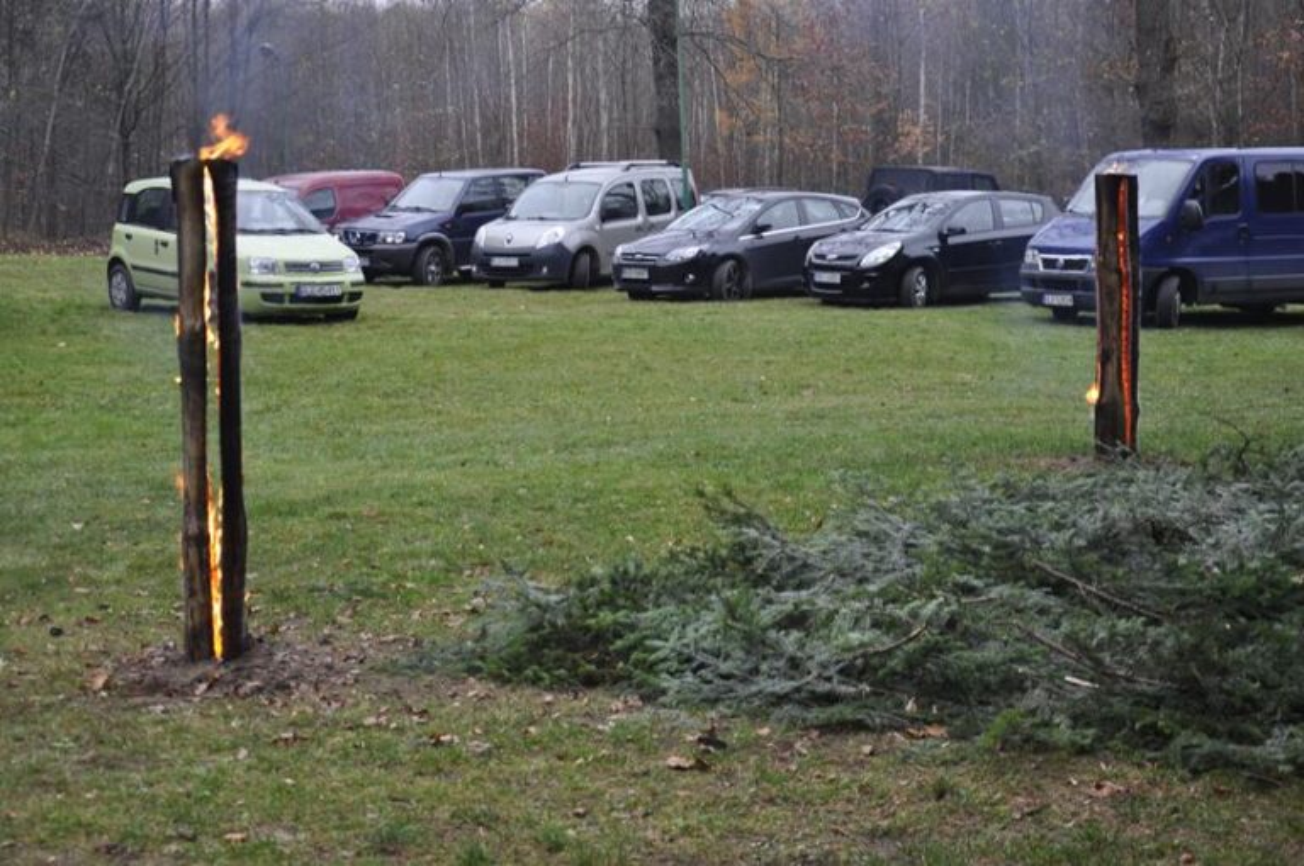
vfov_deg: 21.5
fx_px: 2279
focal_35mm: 63
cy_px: 433
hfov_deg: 31.9
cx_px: 652
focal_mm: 42
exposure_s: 1/60
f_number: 4.8
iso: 400
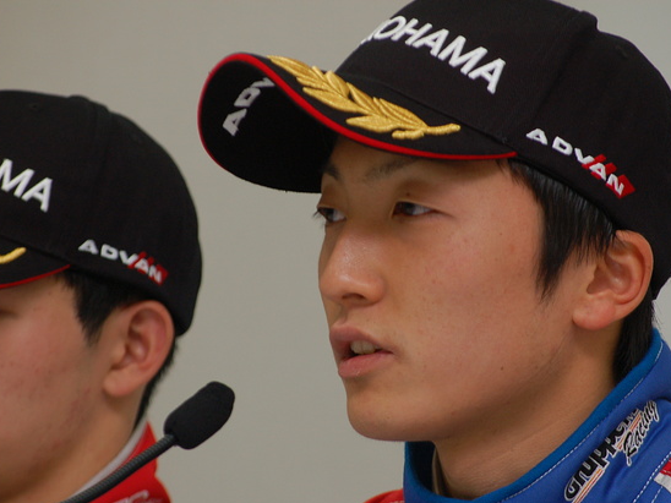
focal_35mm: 304
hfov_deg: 6.5
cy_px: 284
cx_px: 345
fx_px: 5893
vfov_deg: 4.9
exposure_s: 1/60
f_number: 8
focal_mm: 160
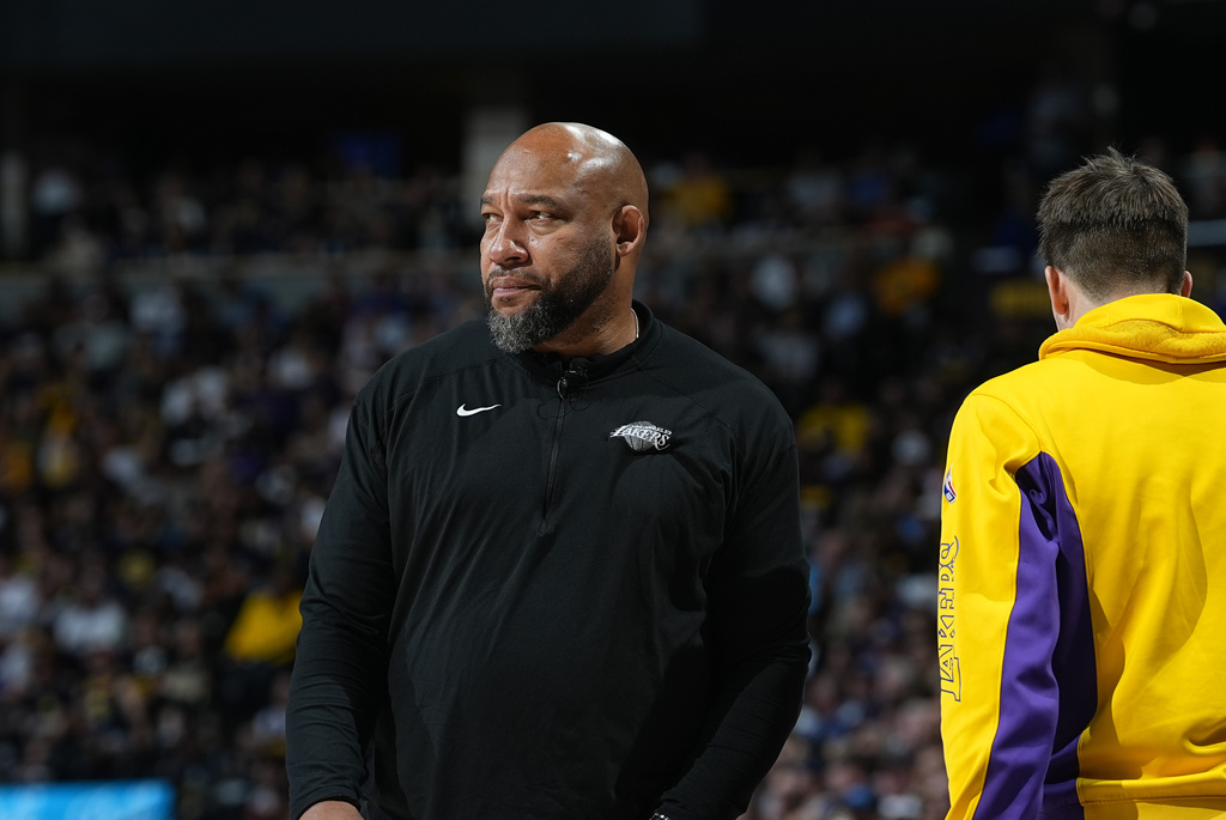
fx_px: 6886
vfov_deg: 6.8
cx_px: 613
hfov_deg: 10.2
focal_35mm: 202
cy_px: 410
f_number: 3.5
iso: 400
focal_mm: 135
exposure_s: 1/1250
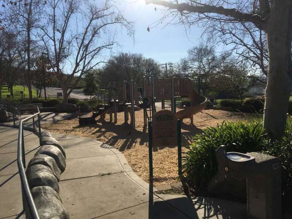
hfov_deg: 61.7
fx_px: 245
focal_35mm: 29
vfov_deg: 48.2
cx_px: 146
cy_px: 110
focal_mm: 4.15
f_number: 2.2
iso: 25
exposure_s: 1/2959
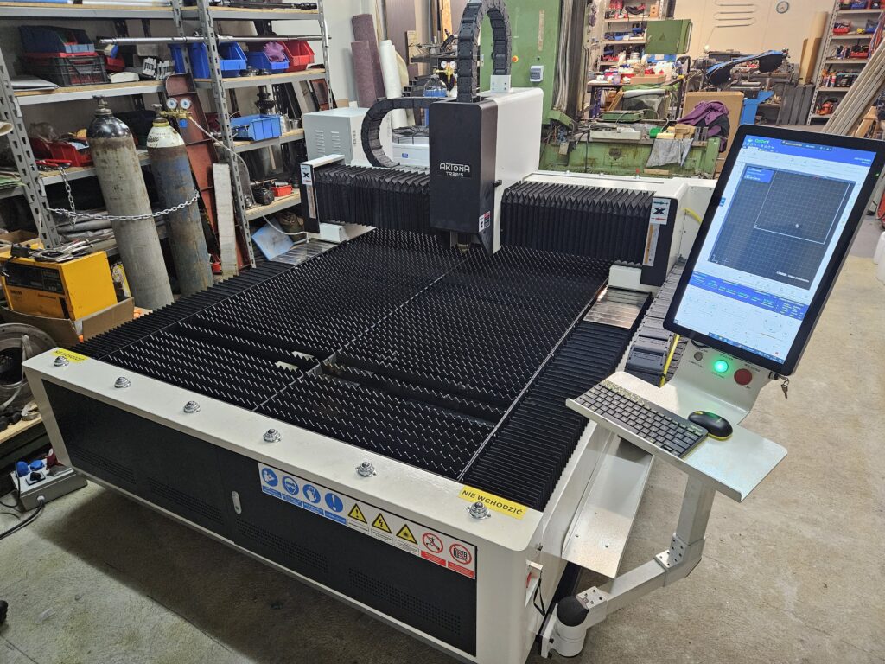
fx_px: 588
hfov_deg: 73.9
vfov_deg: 58.9
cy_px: 332
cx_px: 442
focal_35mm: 23
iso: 640
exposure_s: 1/100
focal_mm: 5.4
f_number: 1.8
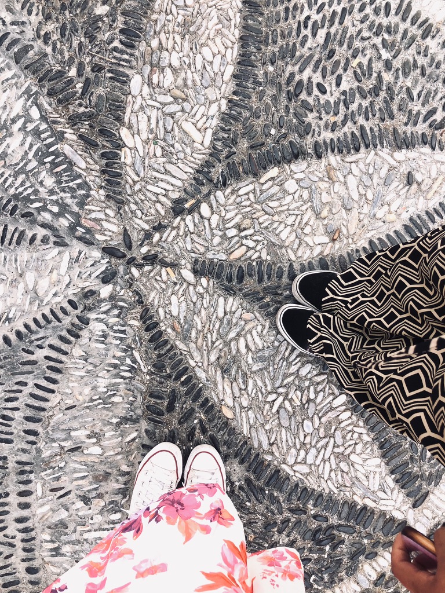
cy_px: 296
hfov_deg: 49.7
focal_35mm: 28
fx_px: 480
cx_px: 222
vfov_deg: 63.4
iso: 20
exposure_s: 1/428
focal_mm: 3.99
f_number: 1.8
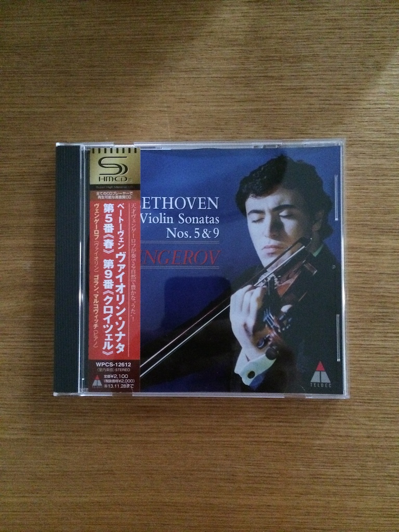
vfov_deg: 60.0
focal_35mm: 30
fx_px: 461
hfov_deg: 46.8
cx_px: 200
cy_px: 266
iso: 800
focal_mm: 4.12
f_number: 2.2
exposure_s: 1/15
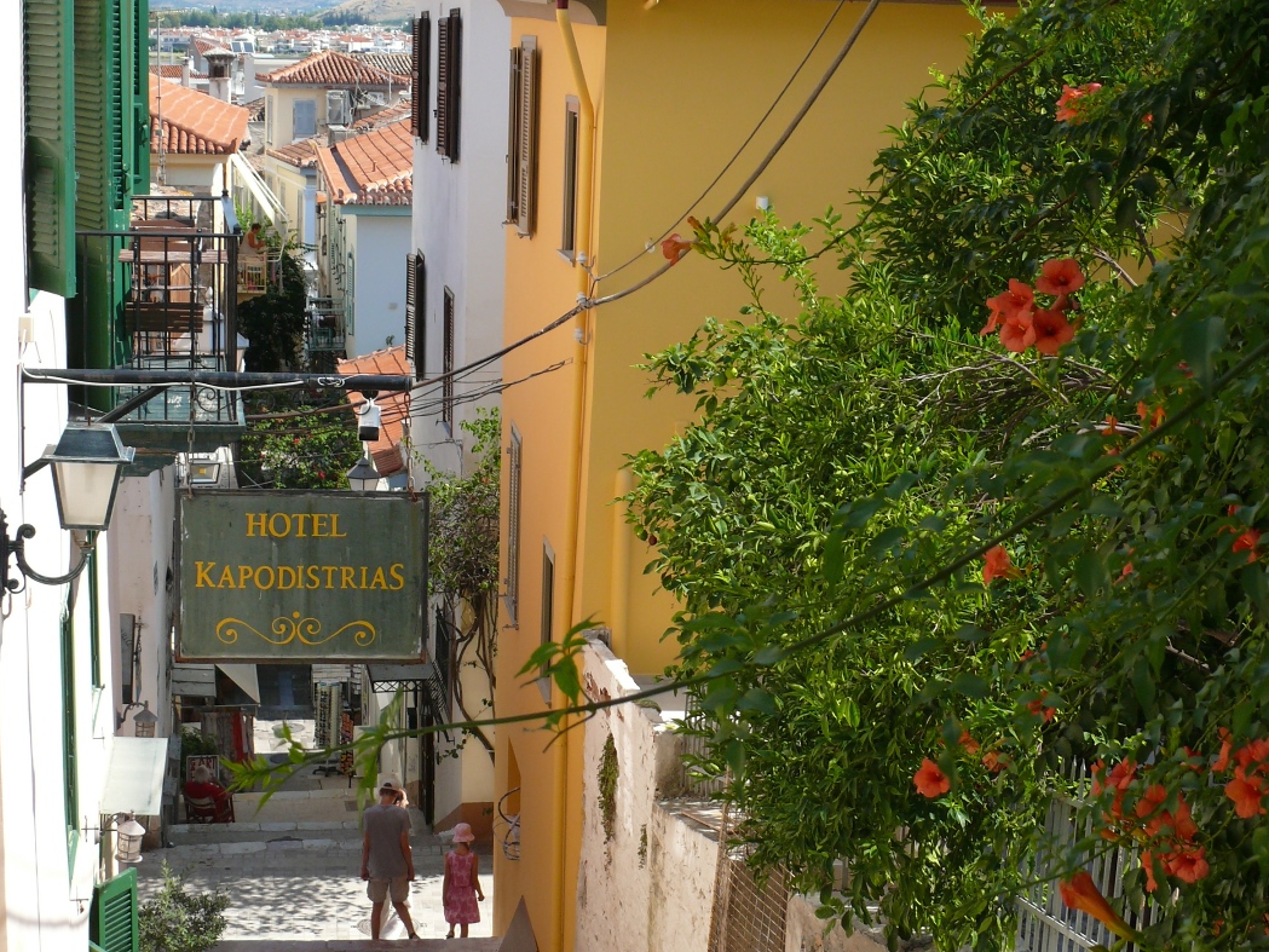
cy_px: 541
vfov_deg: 23.3
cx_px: 619
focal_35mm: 63
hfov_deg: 30.7
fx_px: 2310
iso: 100
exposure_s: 1/200
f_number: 4
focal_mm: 9.2
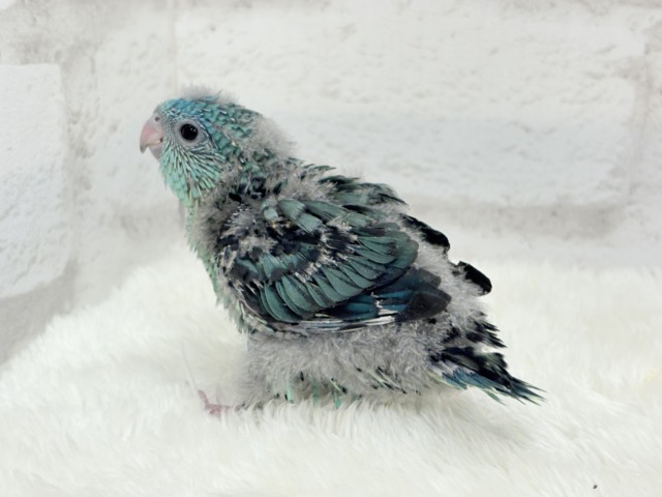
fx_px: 994
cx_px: 331
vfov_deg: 28.0
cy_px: 248
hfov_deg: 36.8
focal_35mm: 52
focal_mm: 5.96
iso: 80
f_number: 1.6
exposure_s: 1/100
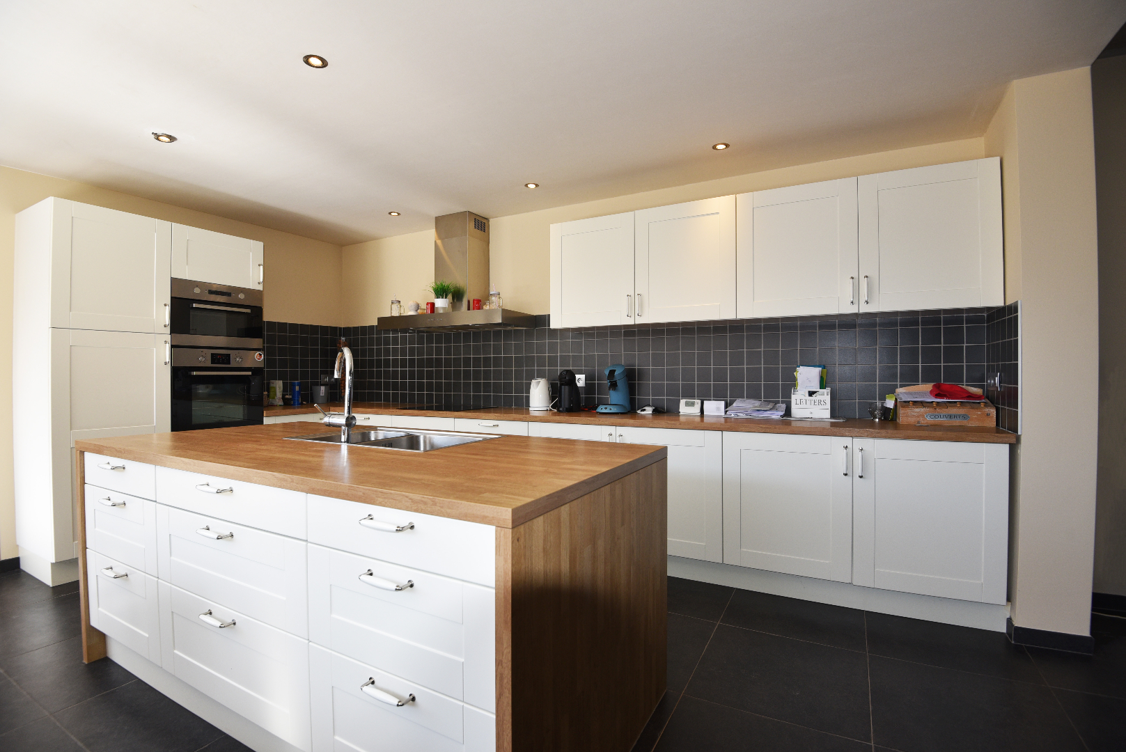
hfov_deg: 96.7
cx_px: 563
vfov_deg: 73.8
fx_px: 501
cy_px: 376
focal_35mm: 16
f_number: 5.6
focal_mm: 16
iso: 360
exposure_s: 1/125
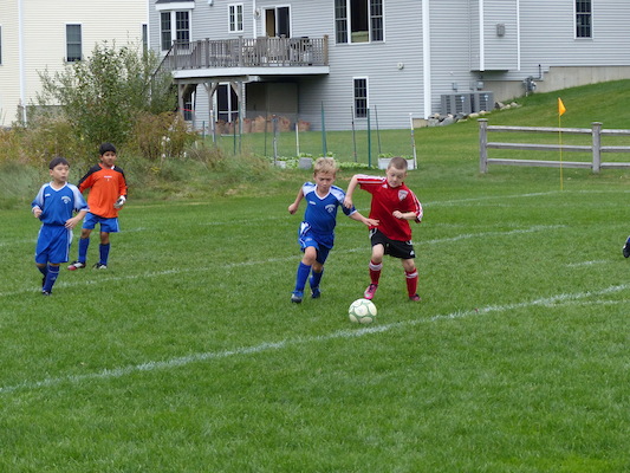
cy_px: 236
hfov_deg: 14.1
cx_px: 315
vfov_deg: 10.6
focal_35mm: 140
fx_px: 2549
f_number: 2.8
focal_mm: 25.2
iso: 320
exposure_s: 1/500
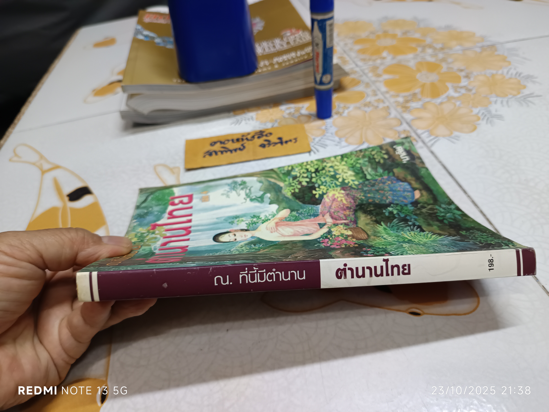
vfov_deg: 56.8
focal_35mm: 24
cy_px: 206
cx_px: 274
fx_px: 381
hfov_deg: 71.6
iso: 1047
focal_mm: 5.31
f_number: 1.7
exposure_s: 1/25
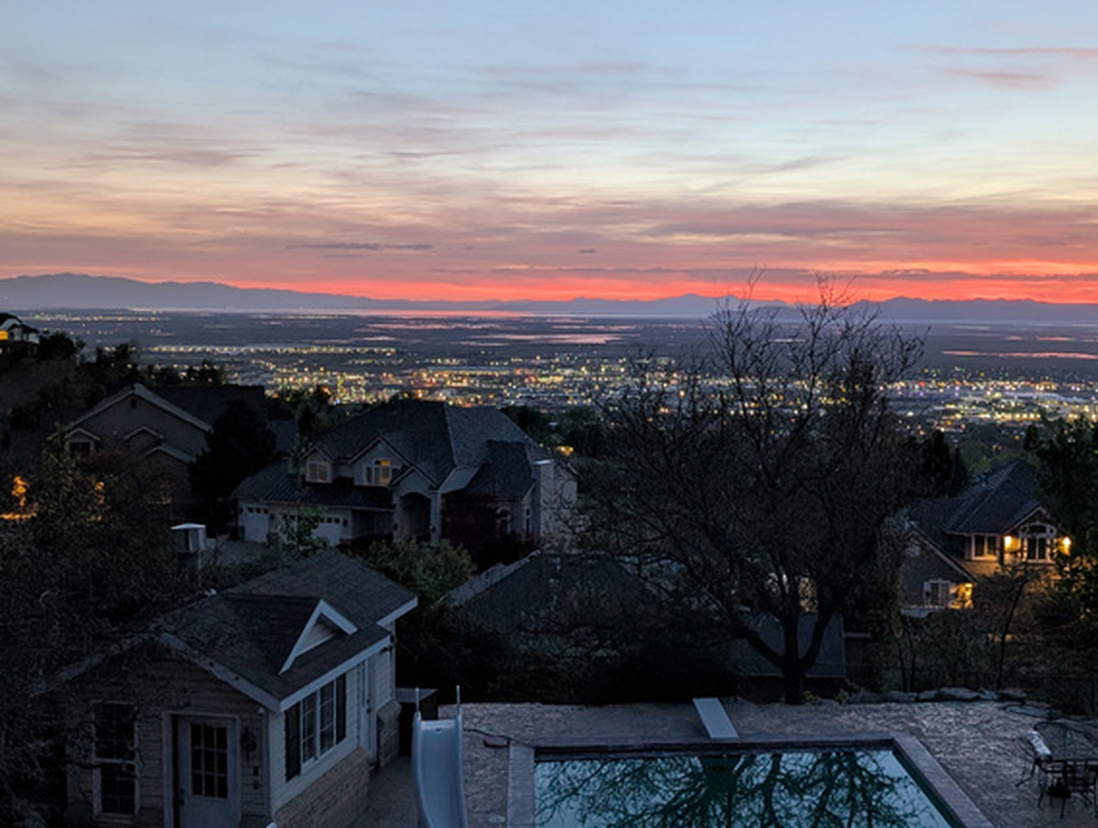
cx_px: 699
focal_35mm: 43
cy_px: 409
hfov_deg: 43.4
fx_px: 1367
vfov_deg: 33.7
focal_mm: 6.9
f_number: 1.68
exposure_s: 1/44.4
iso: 306
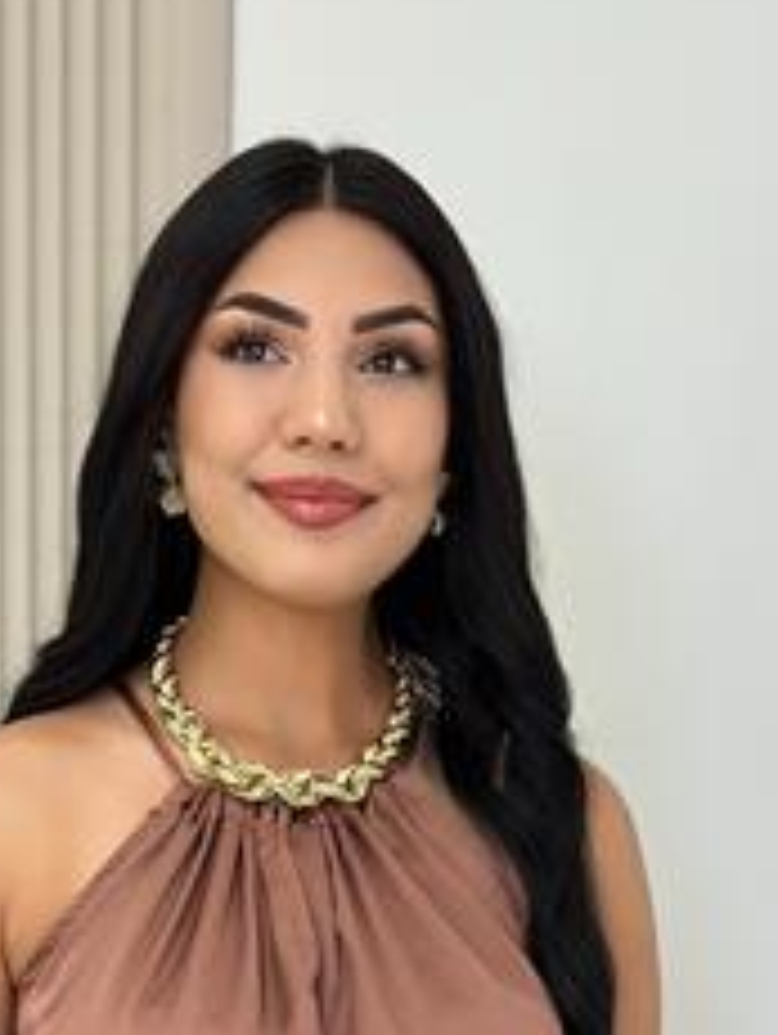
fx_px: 3320
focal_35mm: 111
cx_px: 324
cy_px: 1168
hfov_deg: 13.4
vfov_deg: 17.1
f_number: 1.78
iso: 64
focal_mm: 6.86
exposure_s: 1/153
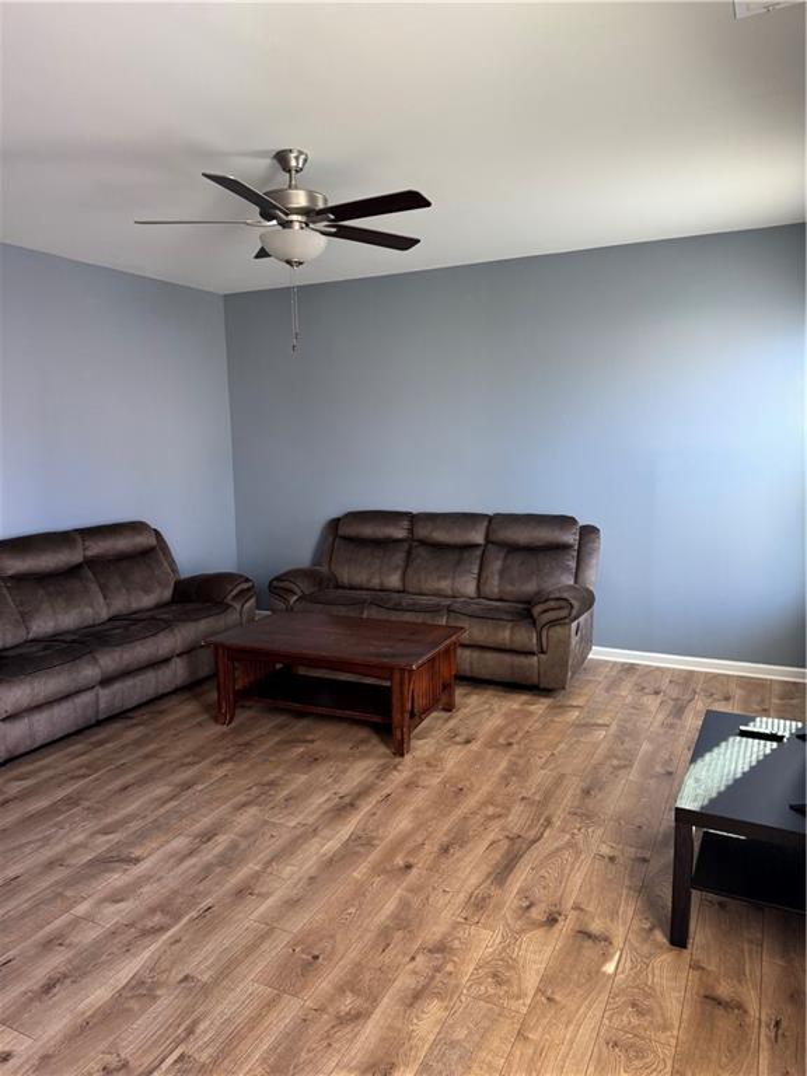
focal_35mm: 24
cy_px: 538
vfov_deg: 71.6
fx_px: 746
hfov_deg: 56.8
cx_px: 404
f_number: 1.78
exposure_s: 1/82
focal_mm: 6.76
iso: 200
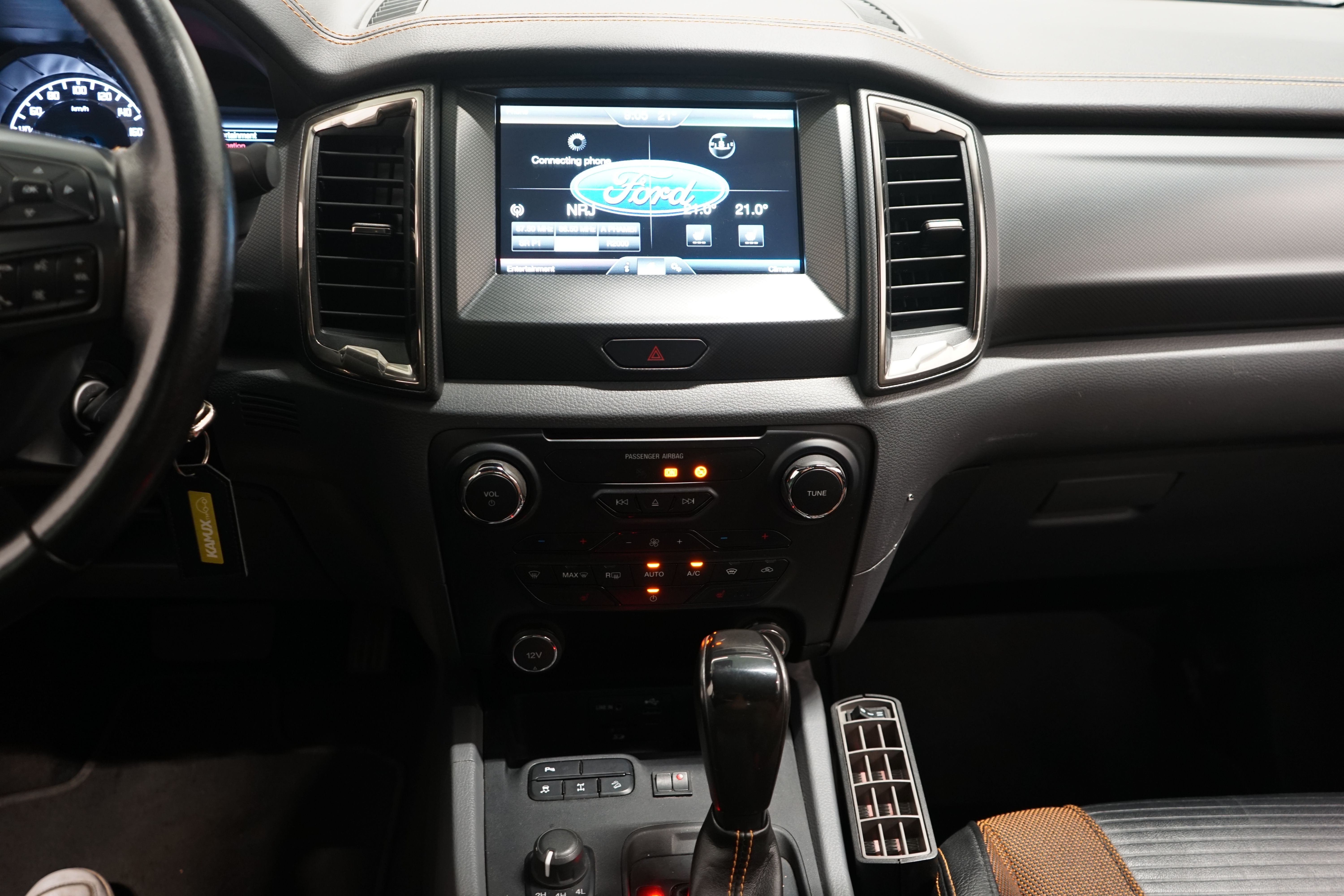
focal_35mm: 29
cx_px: 672
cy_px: 448
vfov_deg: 45.0
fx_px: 1083
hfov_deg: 63.7
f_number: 4.5
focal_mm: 29
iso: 800
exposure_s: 1/6
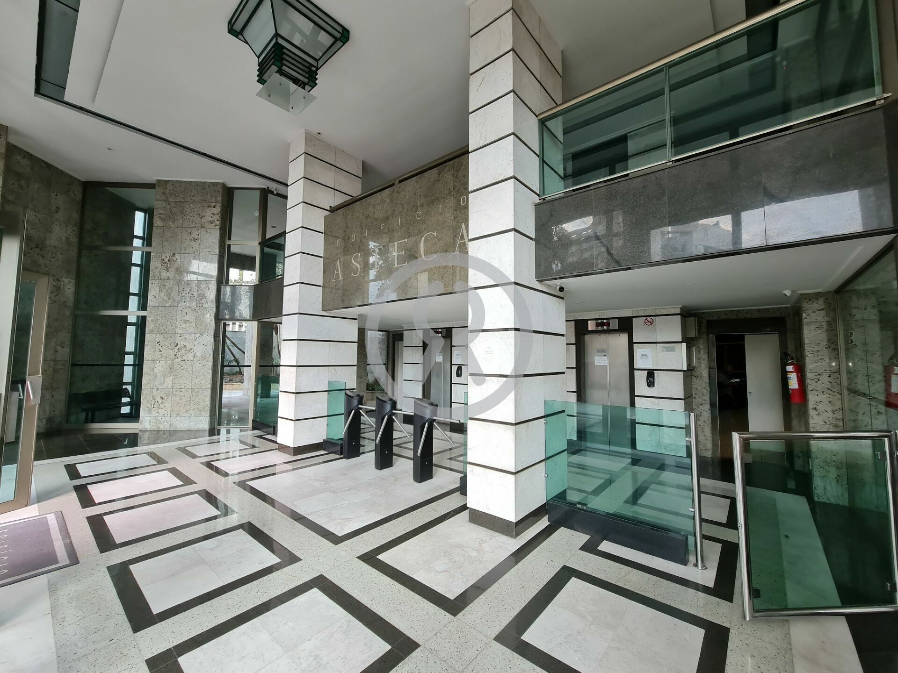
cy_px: 336
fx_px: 337
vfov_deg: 89.9
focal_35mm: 13
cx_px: 449
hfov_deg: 106.2
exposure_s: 1/60
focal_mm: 2.2
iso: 100
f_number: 2.2
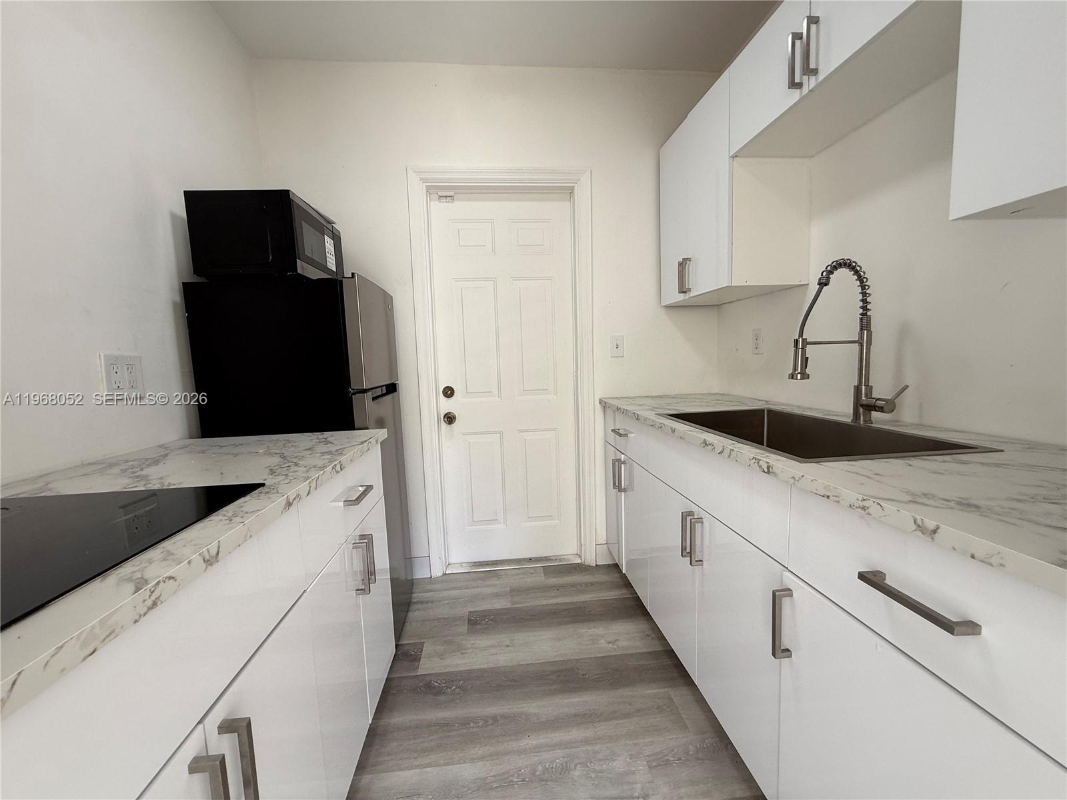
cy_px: 400
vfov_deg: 85.7
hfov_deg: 102.1
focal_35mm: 14
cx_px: 534
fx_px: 432
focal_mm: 2.22
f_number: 2.2
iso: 50
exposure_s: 1/99
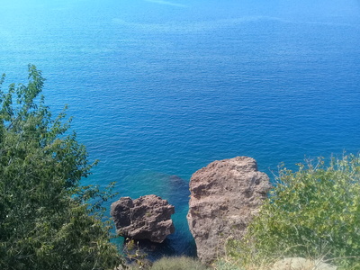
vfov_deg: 45.4
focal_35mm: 31
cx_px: 180
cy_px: 135
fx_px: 322
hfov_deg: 58.4
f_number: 2.2
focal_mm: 3.3
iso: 50
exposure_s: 1/771
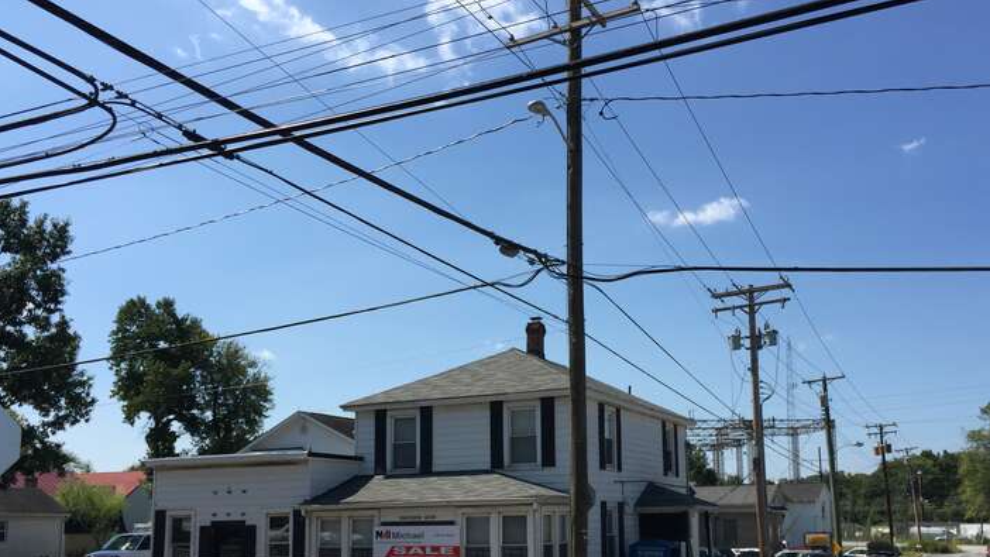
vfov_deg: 32.4
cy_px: 399
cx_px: 516
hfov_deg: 55.3
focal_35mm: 36
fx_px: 945
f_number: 2.2
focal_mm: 4.15
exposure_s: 1/2083
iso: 32
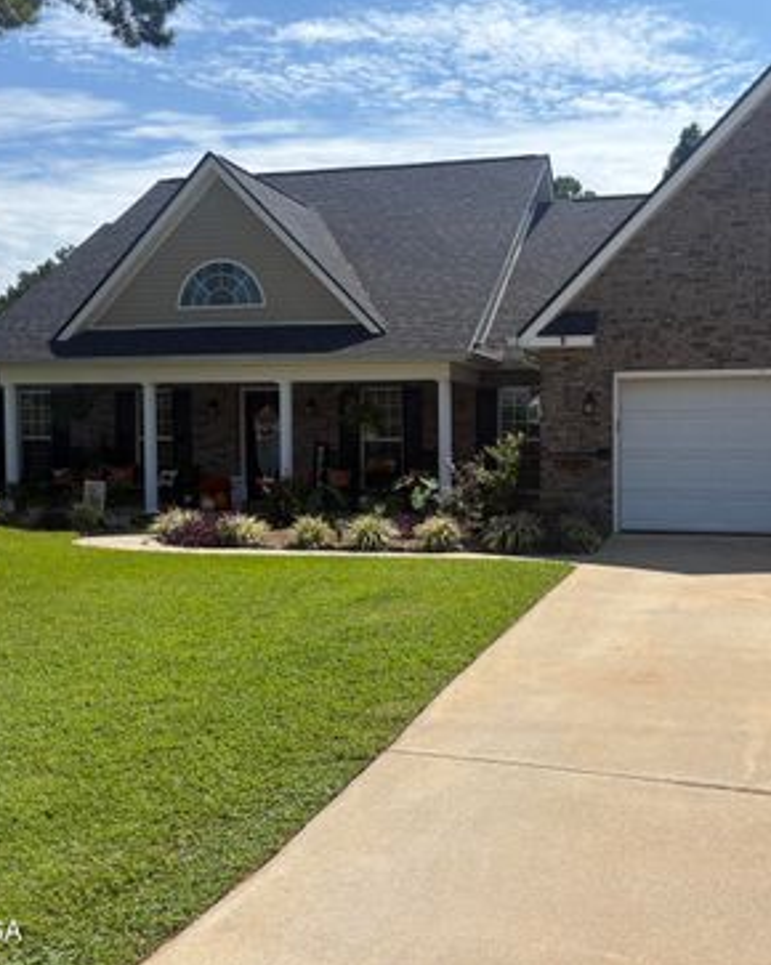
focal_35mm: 35
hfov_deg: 41.7
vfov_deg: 51.6
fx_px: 999
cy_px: 477
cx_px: 502
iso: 50
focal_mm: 5.96
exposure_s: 1/4950
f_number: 1.6
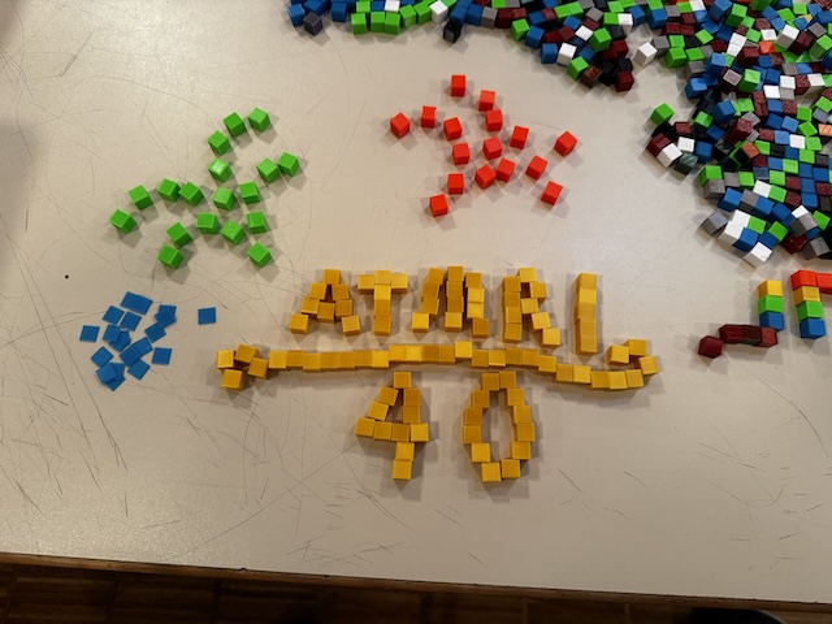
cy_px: 312
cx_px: 416
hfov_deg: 71.6
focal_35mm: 24
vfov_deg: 56.8
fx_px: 577
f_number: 1.78
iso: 250
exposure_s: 1/50
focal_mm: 6.76
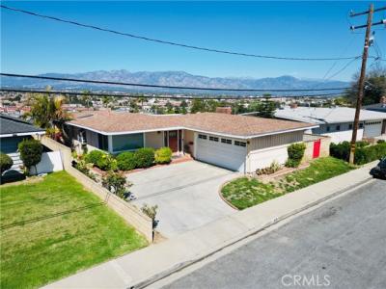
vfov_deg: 56.8
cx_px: 193
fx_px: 268
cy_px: 144
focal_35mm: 24
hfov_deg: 71.6
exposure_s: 1/3200
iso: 100
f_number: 1.7
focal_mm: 6.72
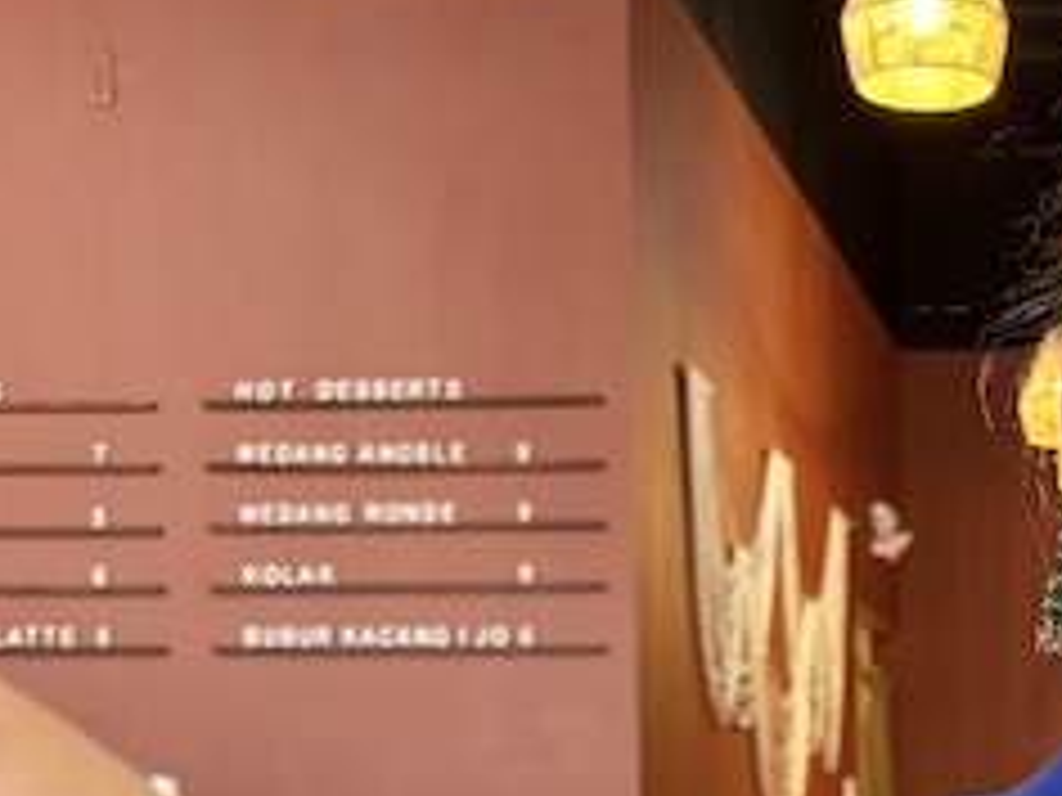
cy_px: 1385
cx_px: 1040
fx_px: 2700
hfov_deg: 21.5
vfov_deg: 14.9
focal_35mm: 88
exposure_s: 1/60
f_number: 1.6
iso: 200
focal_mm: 5.96
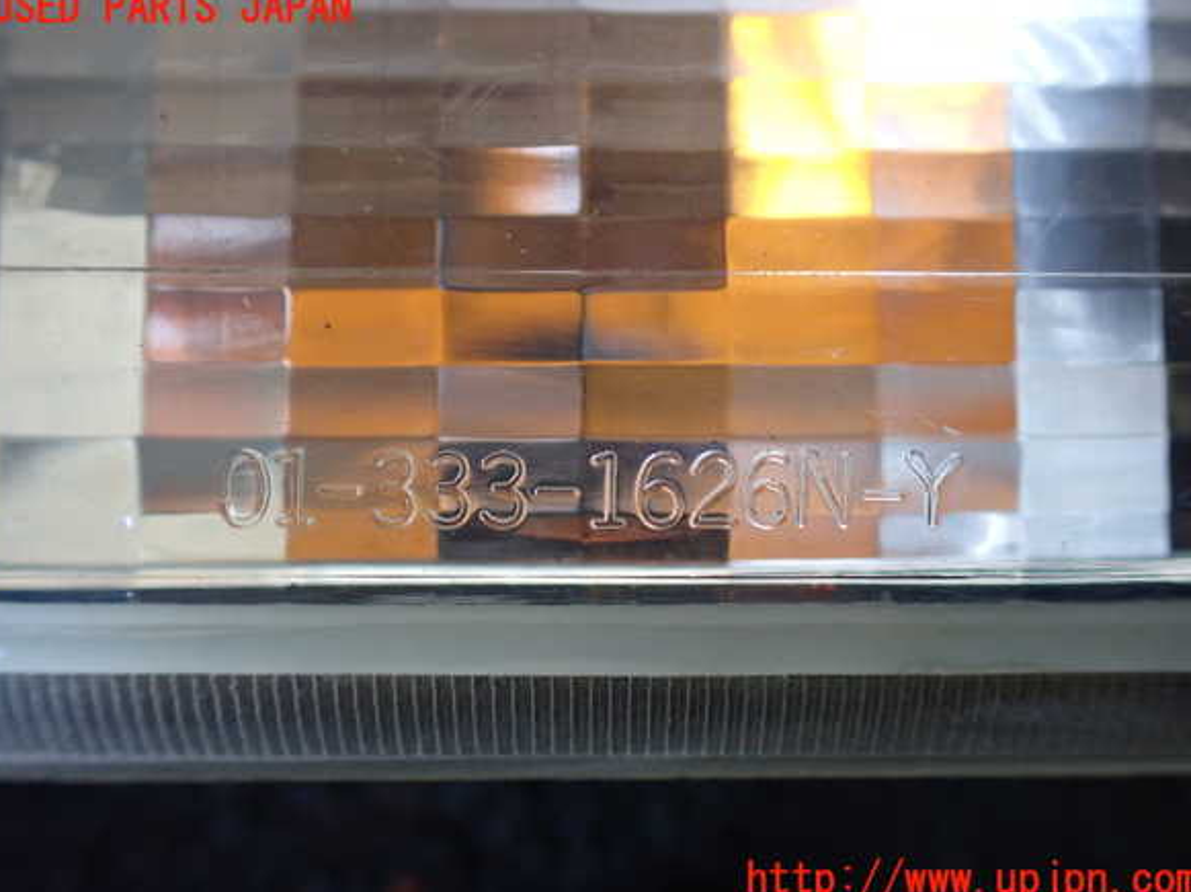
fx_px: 1066
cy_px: 445
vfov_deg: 45.4
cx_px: 594
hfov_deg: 58.4
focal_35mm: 31
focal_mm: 5.4
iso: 500
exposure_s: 1/125
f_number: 2.3
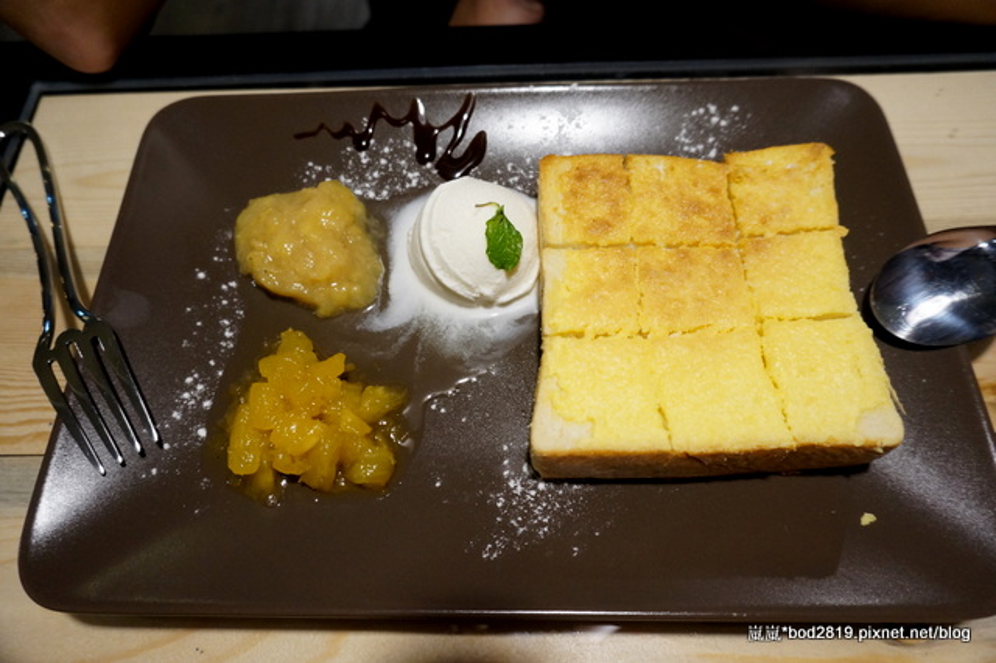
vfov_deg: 53.1
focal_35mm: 24
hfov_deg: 73.8
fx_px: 664
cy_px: 332
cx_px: 498
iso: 1000
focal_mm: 16
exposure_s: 1/60
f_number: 4
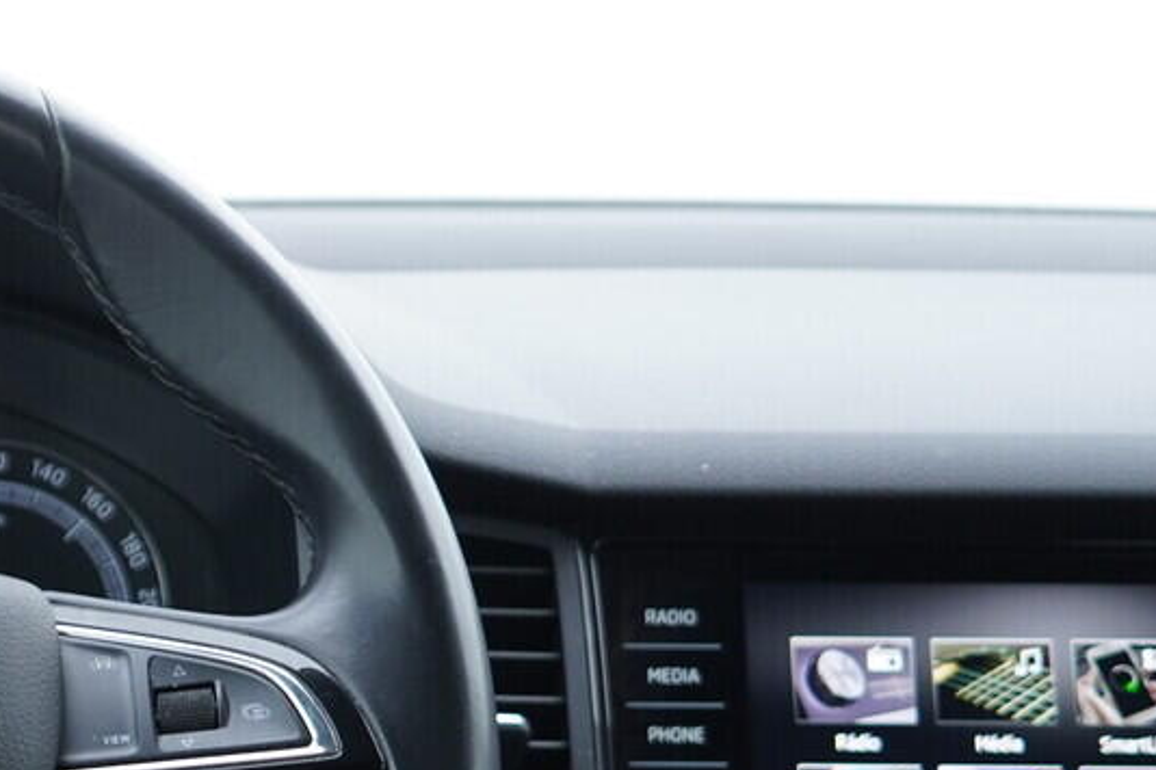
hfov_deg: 19.5
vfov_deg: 13.8
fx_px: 3115
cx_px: -323
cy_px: 813
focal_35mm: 97
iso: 250
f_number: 2.8
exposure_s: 1/40
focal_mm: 24
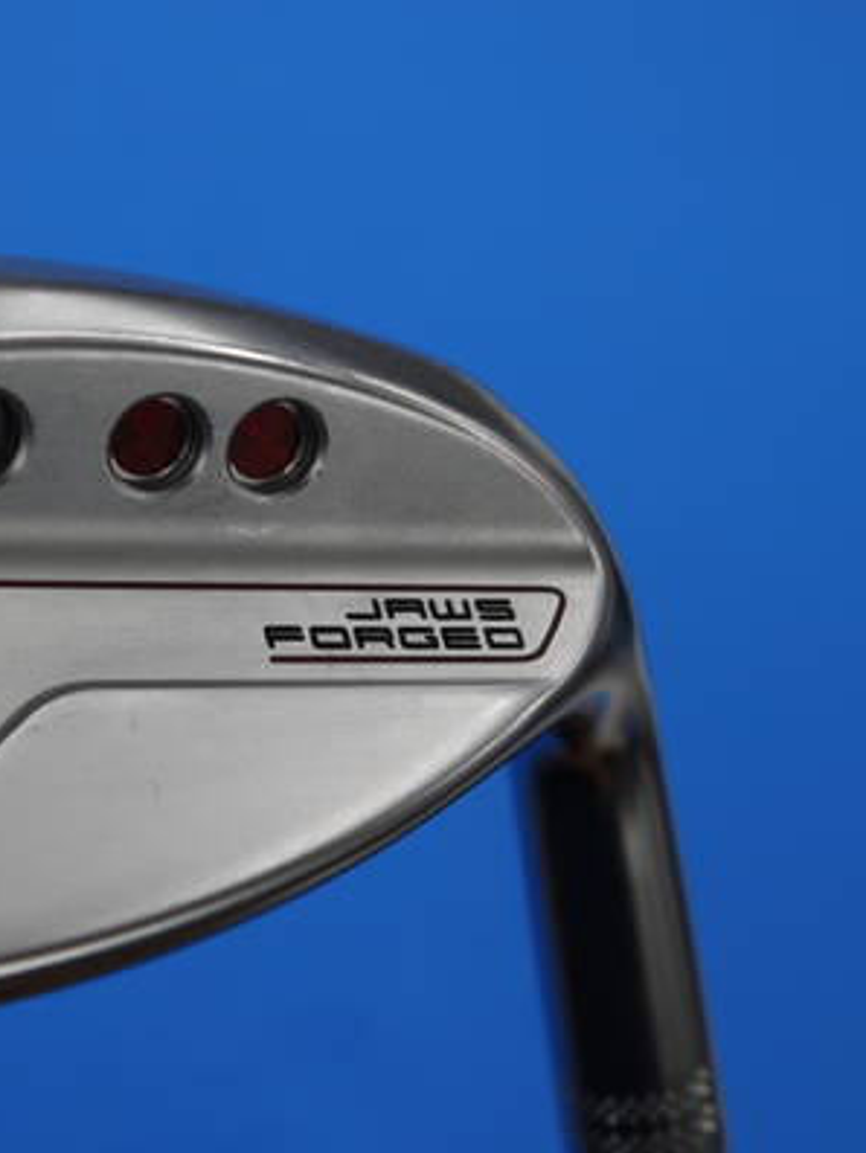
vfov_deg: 19.6
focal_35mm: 100
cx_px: 29
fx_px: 3334
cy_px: 622
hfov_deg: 14.6
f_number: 5
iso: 160
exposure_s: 1/100
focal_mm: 31
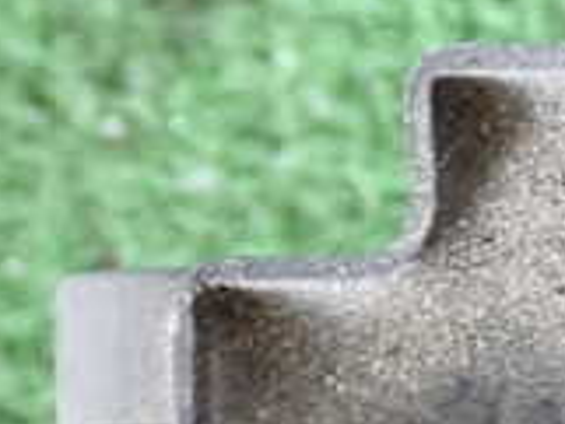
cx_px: 856
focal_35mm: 153
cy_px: 491
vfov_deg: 9.6
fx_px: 2499
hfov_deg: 12.3
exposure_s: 1/40
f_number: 2.8
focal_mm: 7.31
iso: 800
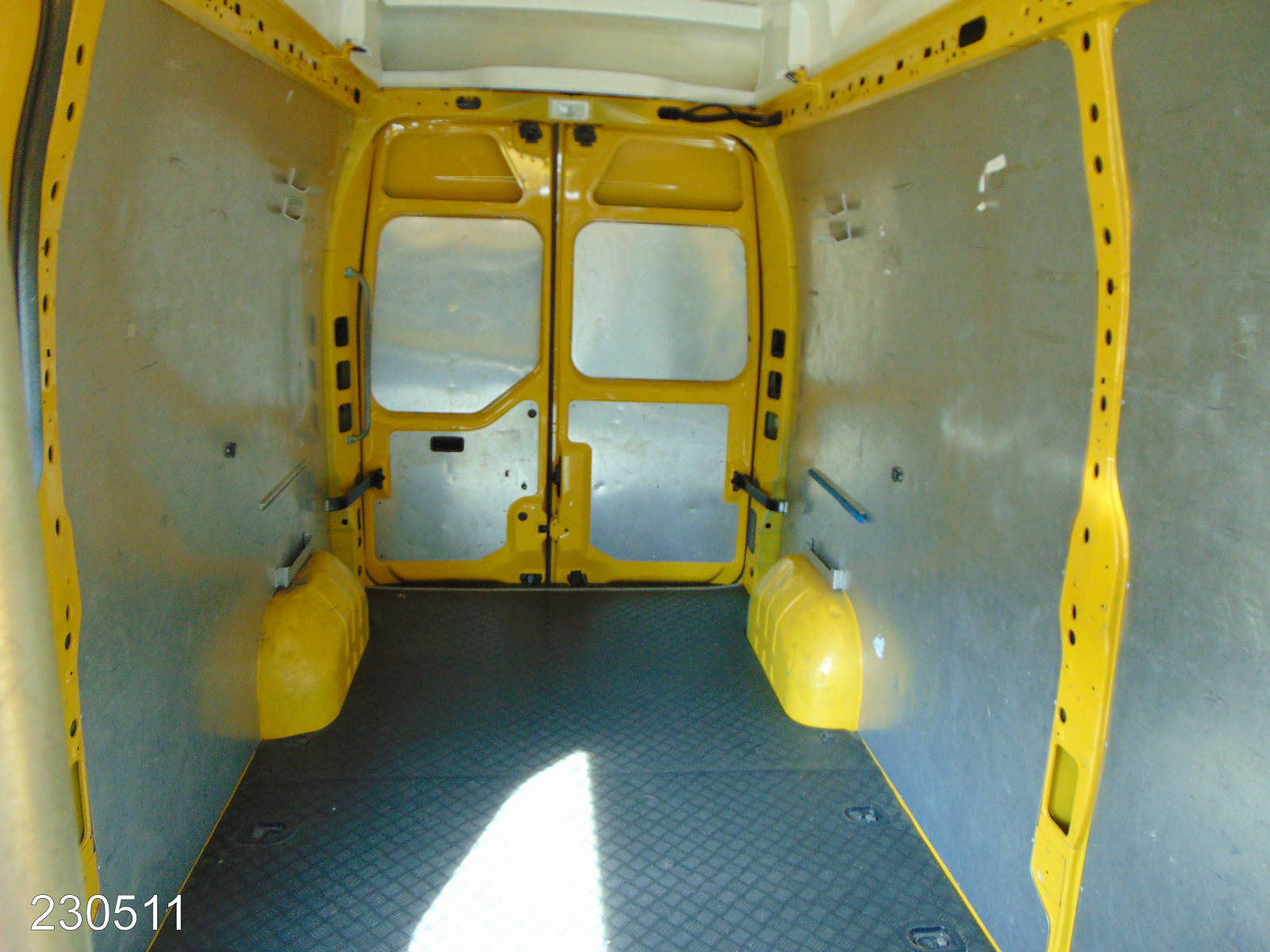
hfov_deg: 69.4
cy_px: 476
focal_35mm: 25
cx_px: 635
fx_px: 917
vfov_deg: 54.9
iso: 250
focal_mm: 4.5
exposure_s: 1/30
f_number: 3
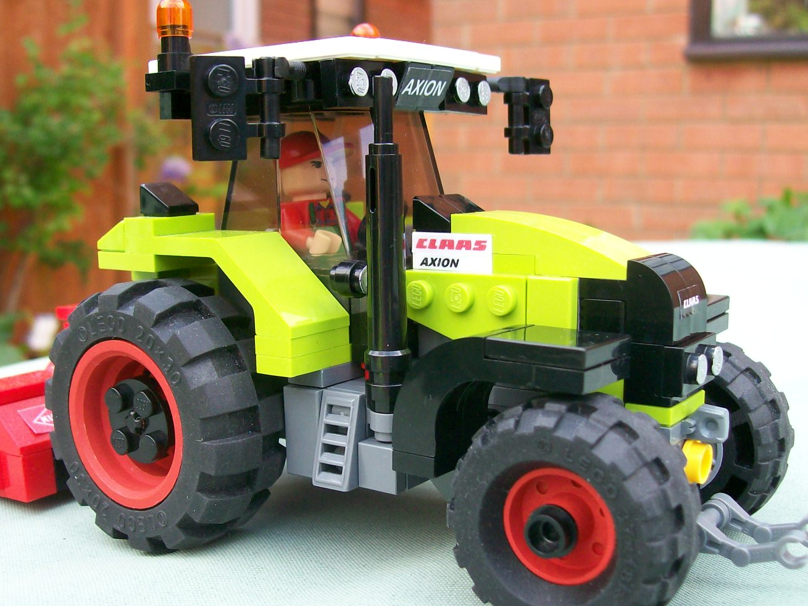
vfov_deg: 32.8
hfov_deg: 42.9
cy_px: 341
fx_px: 1027
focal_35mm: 44
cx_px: 367
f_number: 2.7
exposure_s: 1/161
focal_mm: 6
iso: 80
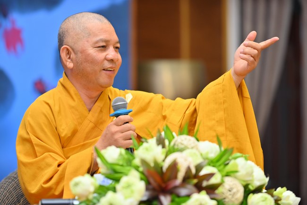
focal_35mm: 160
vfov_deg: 8.6
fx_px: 1364
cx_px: 154
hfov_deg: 12.8
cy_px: 102
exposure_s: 1/160
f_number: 3.2
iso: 1000
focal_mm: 160
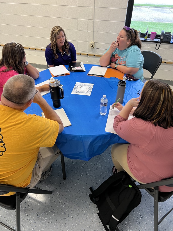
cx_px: 86
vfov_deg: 67.3
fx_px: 173
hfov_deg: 53.1
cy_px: 116
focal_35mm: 26
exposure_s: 1/60
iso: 100
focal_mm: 5.7
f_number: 1.5
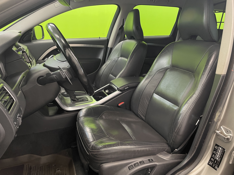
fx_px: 176
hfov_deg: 67.3
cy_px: 88
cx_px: 117
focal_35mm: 26
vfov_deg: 53.1
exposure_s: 1/50
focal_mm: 4.2
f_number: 1.6
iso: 64
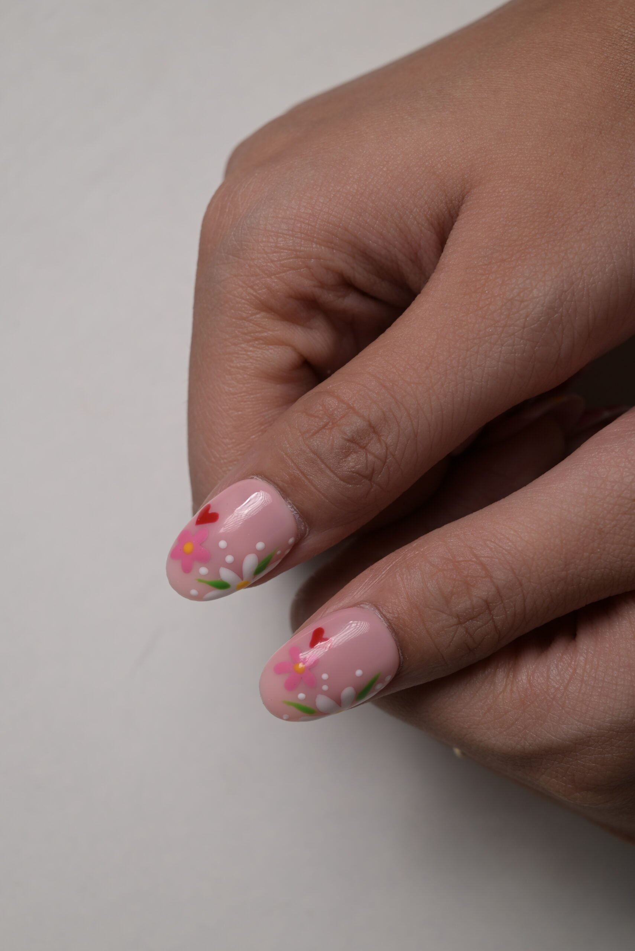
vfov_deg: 28.8
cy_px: 476
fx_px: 1850
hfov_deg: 19.5
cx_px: 318
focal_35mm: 70
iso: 125
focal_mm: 70
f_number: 9
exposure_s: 1/160
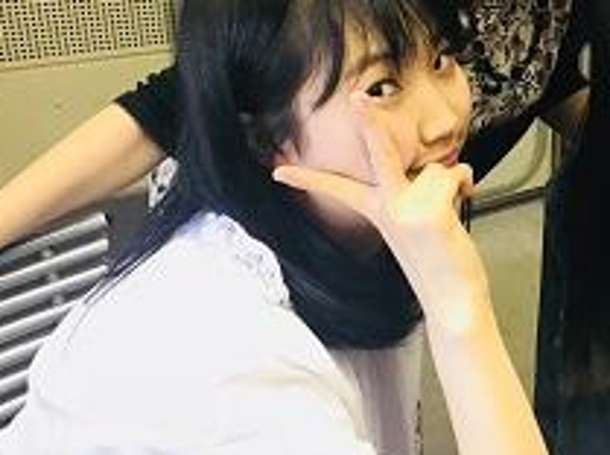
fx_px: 968
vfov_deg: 25.9
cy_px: 74
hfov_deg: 33.4
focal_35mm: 55
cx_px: 531
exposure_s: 1/20
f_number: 1.8
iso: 40
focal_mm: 4
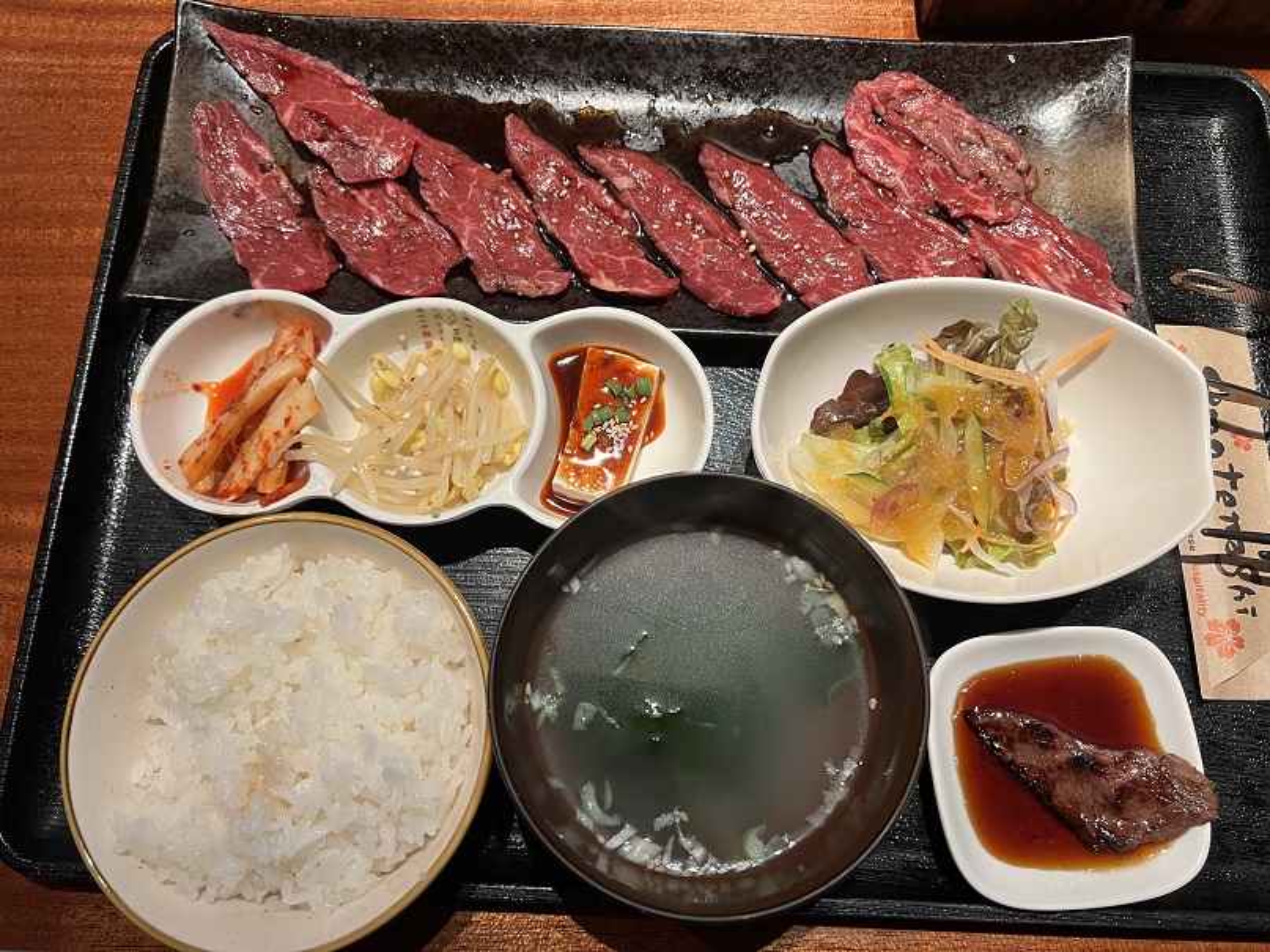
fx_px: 954
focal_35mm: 26
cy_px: 476
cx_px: 635
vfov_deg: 53.1
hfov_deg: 67.3
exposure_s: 1/50
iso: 64
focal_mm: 5.7
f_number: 1.5
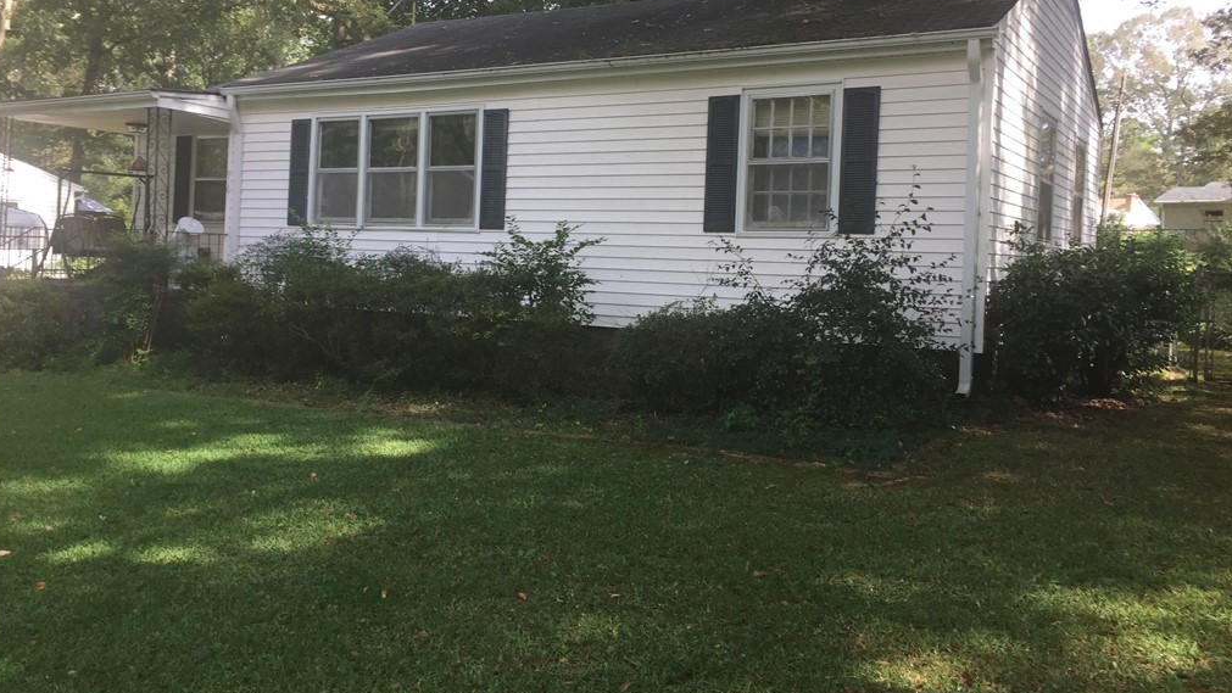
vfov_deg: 36.5
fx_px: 1046
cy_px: 273
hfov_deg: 61.0
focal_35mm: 32
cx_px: 611
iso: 32
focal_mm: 4.15
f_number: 2.2
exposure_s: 1/249
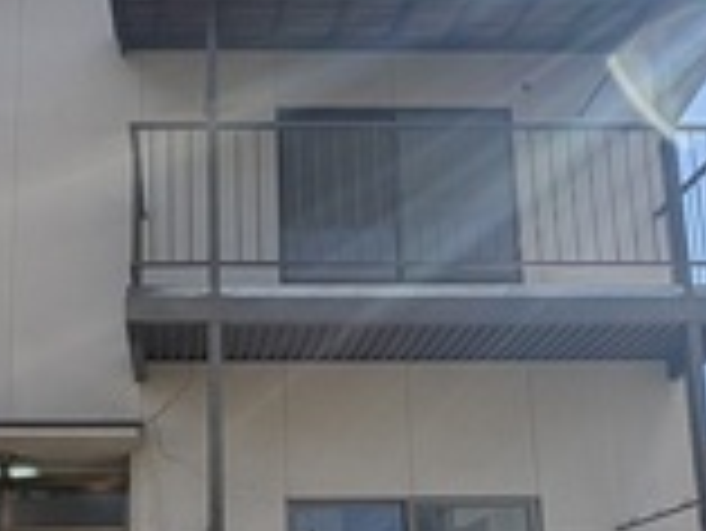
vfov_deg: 28.0
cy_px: 486
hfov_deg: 37.6
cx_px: 216
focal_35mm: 50
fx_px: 1021
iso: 64
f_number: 2.2
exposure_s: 1/1006
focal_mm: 2.22
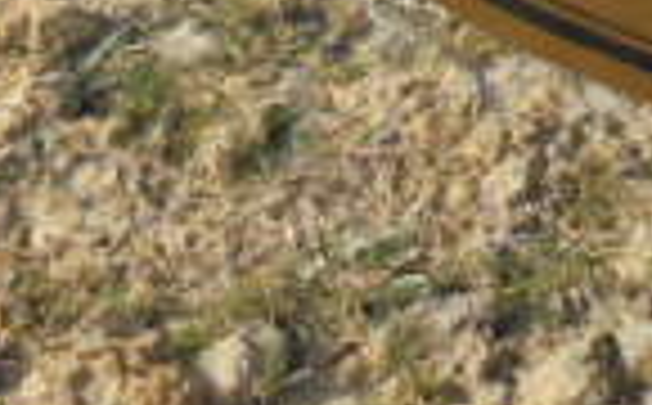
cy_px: -576
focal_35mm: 122
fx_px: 2164
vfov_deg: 9.5
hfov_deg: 16.6
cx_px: 728
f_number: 3.5
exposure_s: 1/640
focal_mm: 4.6
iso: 100
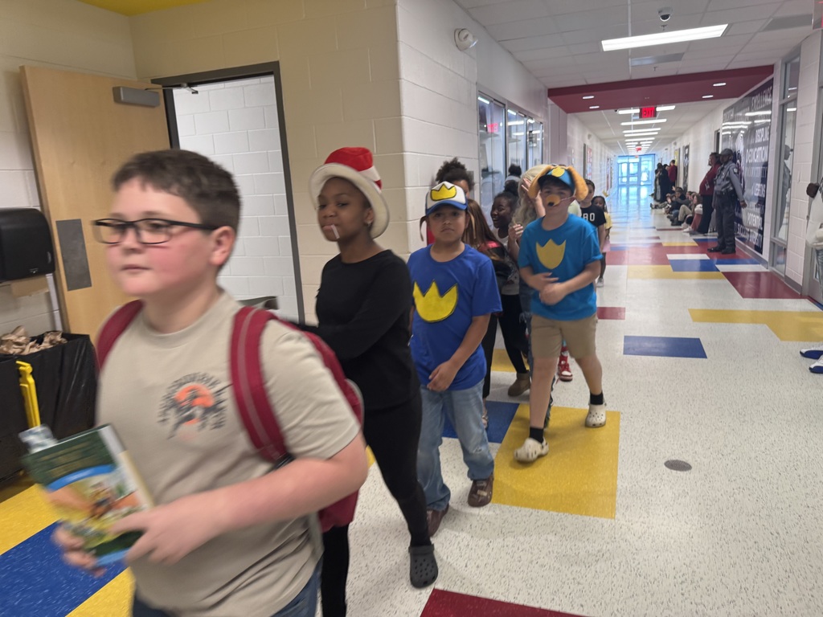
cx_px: 412
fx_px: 571
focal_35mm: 24
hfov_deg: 71.6
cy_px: 308
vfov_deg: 56.8
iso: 125
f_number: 1.78
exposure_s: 1/60
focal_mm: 6.76
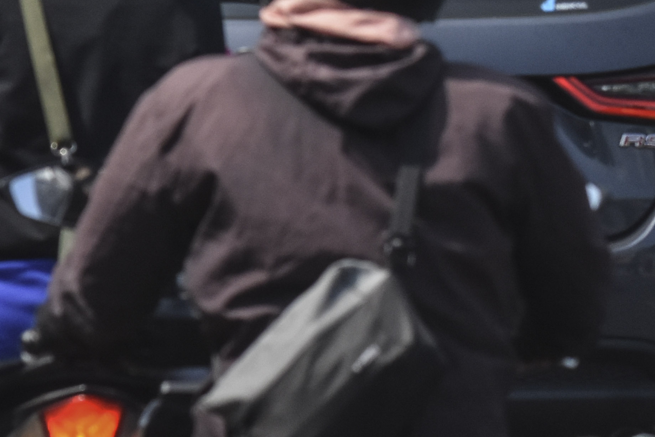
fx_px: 12019
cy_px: 32
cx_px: 1046
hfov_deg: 3.1
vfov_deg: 2.1
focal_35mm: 661
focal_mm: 135
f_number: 7.1
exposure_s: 1/1250
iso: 800
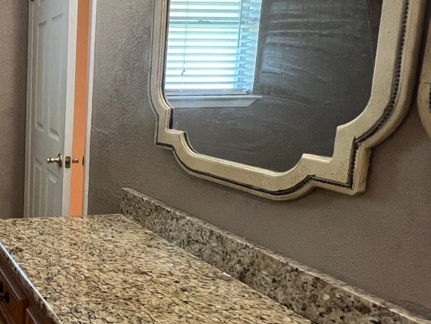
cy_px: 143
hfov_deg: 37.9
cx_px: -97
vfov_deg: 40.7
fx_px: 436
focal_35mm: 35
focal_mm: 1.57
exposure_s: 1/60
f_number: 1.8
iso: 400
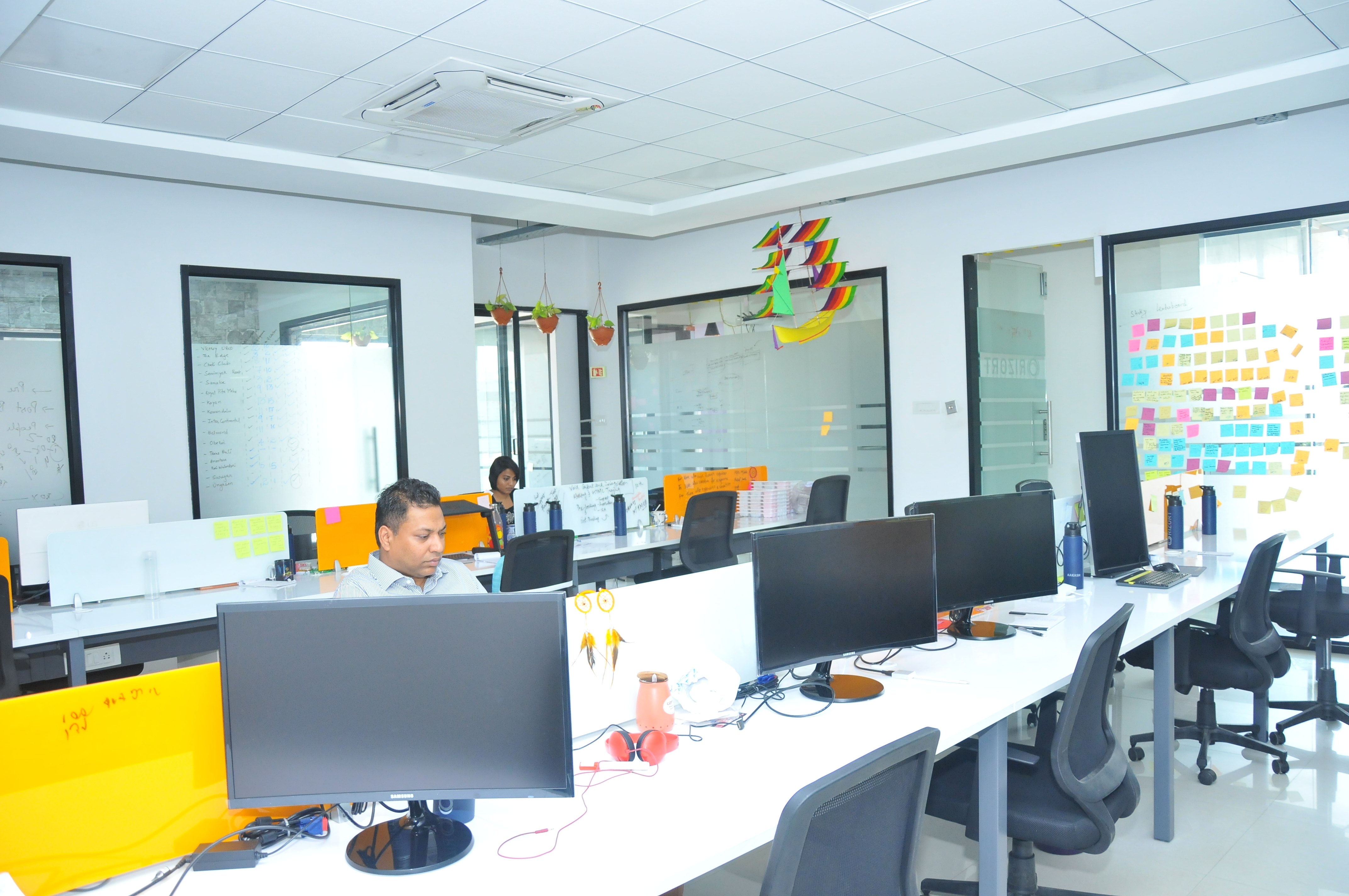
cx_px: 674
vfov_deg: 25.7
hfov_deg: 37.9
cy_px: 448
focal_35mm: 52
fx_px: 1965
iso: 1000
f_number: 4.5
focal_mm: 35
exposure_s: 1/80
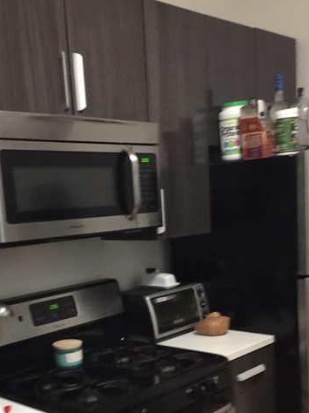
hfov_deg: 30.8
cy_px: 319
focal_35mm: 47
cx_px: 120
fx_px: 560
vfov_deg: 39.2
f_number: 2.2
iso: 125
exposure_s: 1/4
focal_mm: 4.15
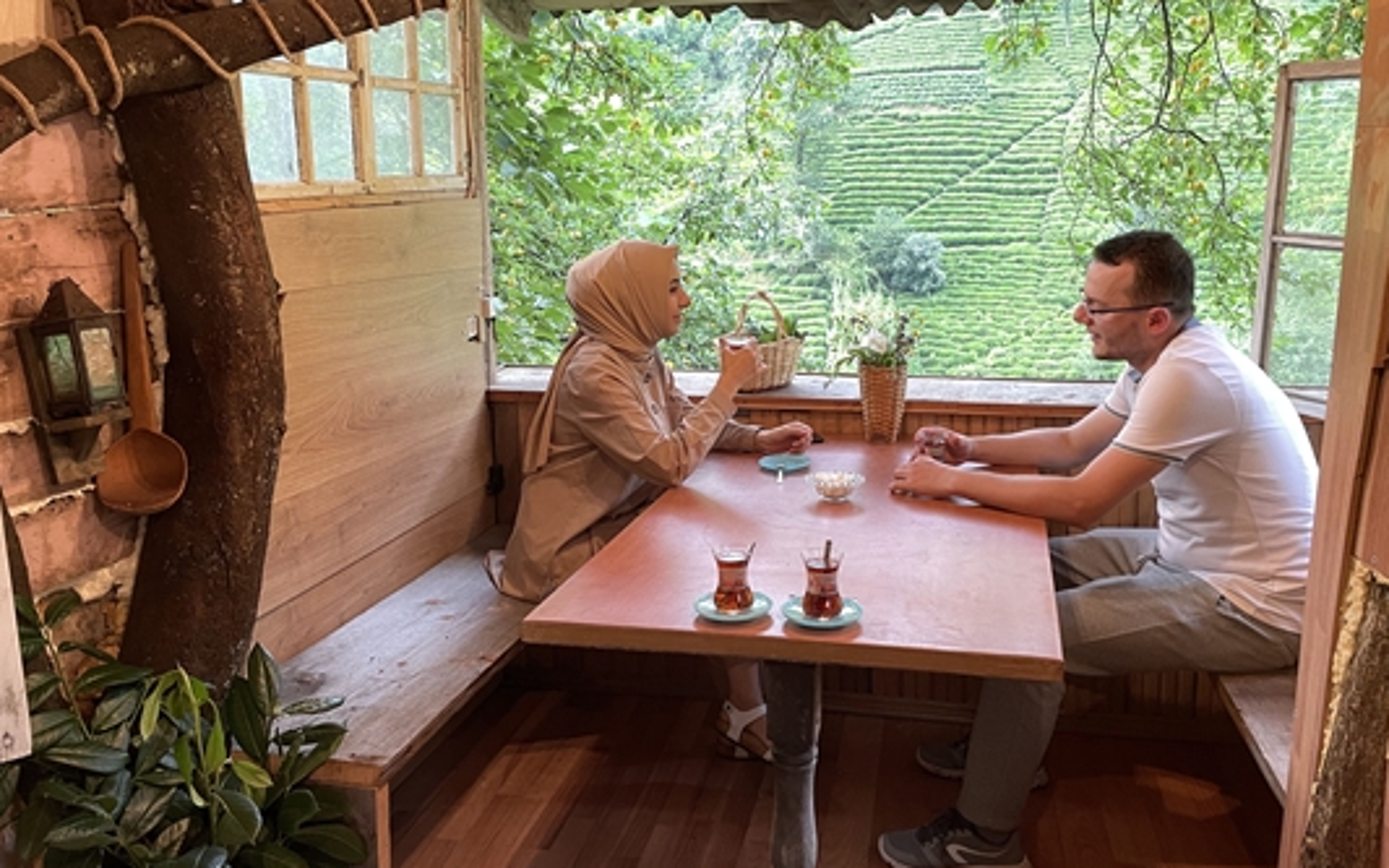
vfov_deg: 40.5
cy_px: 394
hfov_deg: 61.2
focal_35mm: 31
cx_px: 727
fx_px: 1173
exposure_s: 1/50
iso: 80
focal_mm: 4.2
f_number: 1.6
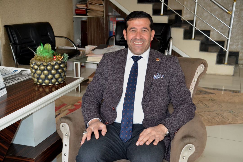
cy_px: 81
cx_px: 122
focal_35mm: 46
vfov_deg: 28.9
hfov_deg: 42.3
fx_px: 314
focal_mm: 31
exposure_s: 1/60
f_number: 4
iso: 2500
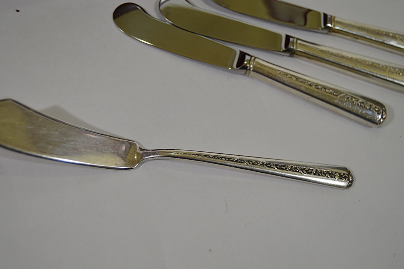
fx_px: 572
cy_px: 134
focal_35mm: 51
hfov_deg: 38.9
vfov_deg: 26.4
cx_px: 202
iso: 400
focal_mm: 34
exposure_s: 1/80
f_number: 4.5
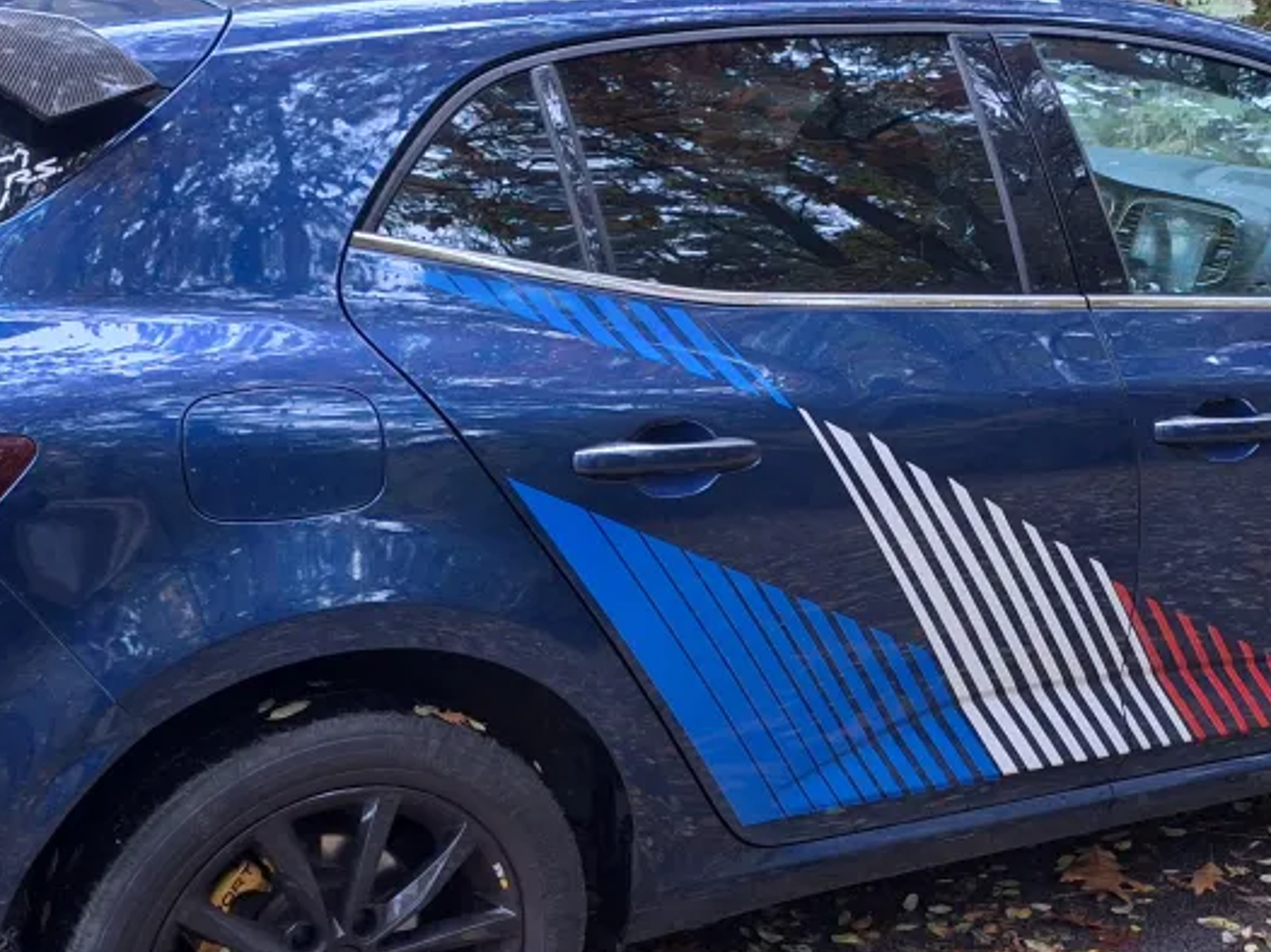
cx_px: 877
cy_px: 437
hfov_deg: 34.0
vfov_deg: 26.1
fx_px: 2055
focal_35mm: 56
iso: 400
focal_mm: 5.54
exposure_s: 1/25
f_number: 1.8
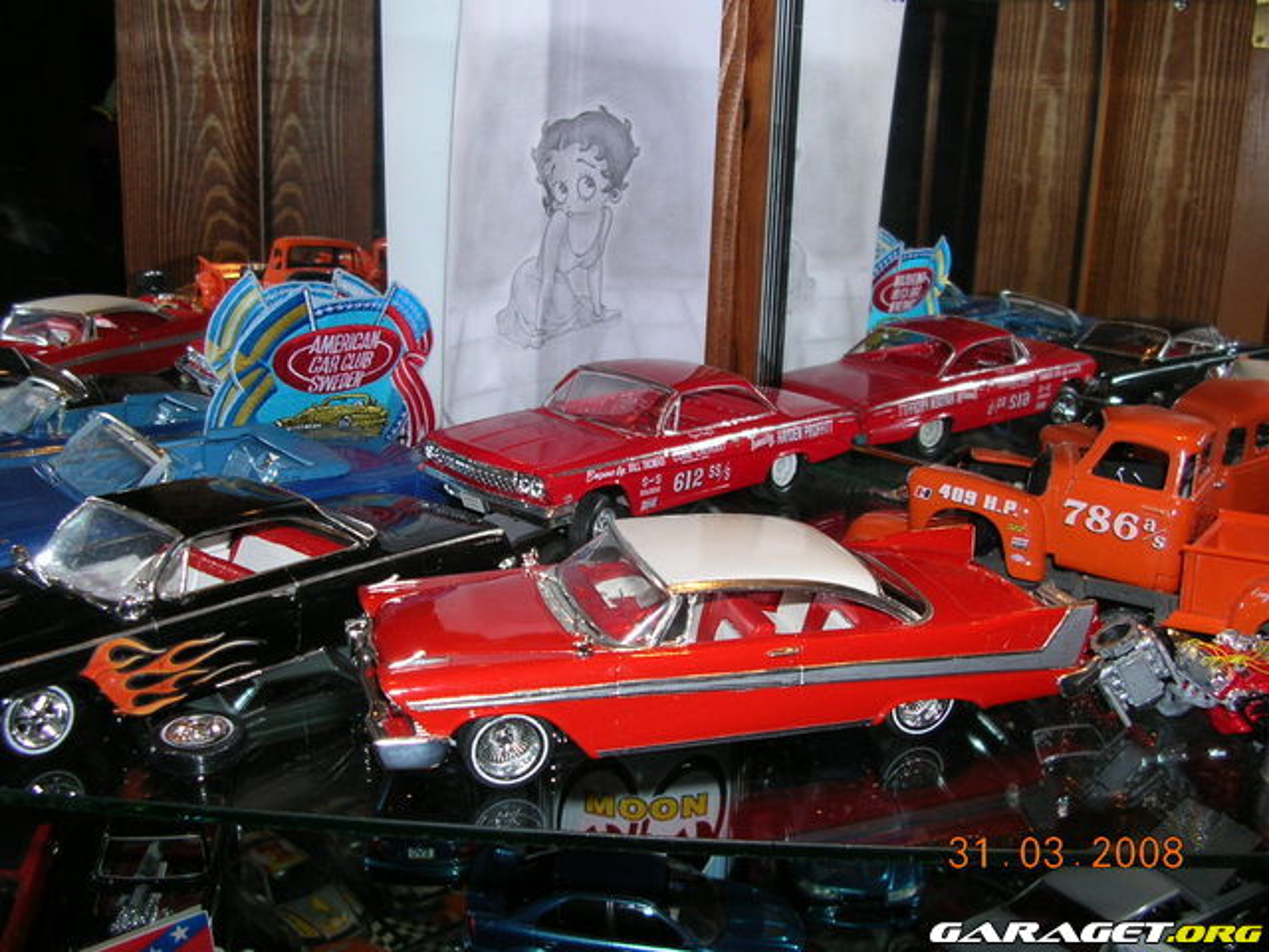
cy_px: 476
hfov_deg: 52.6
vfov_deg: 40.7
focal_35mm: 35
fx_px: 1283
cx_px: 634
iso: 50
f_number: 2.8
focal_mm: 5.8
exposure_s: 1/60.1
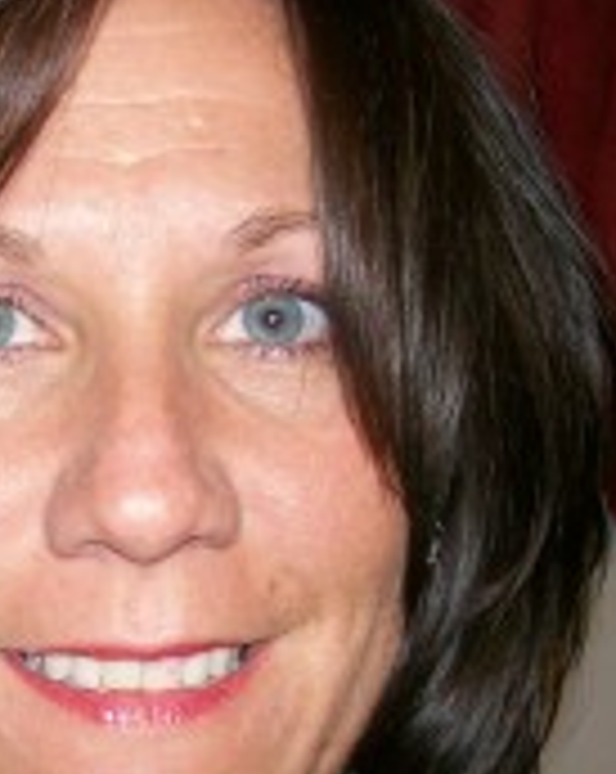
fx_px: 2102
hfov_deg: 16.4
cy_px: 526
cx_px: 27
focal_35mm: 92
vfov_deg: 20.8
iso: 80
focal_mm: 6
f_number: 2.7
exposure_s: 1/64
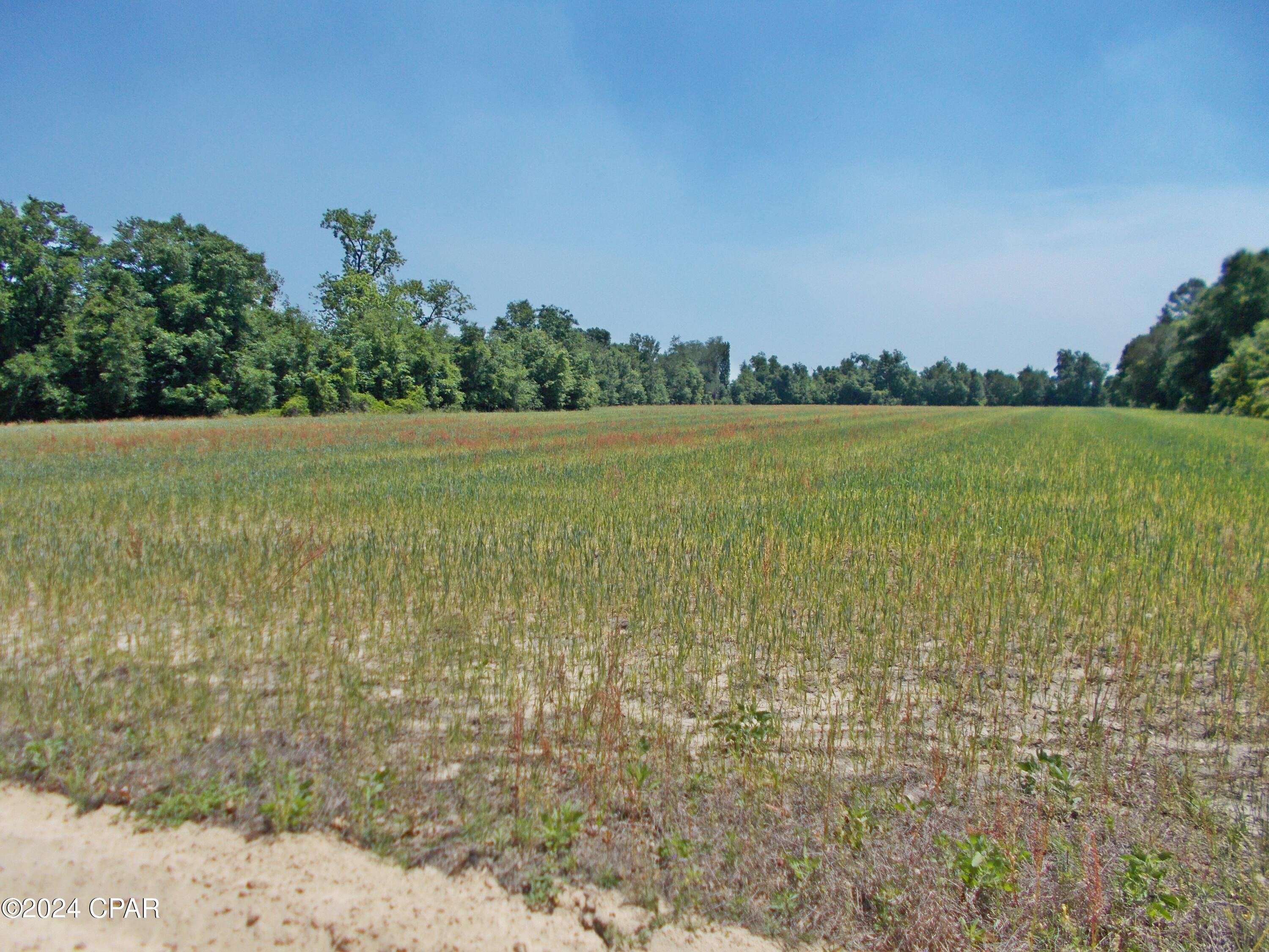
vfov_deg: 53.1
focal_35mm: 26
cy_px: 476
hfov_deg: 67.3
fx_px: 953
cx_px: 634
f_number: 8
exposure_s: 1/250
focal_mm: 4.6
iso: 80
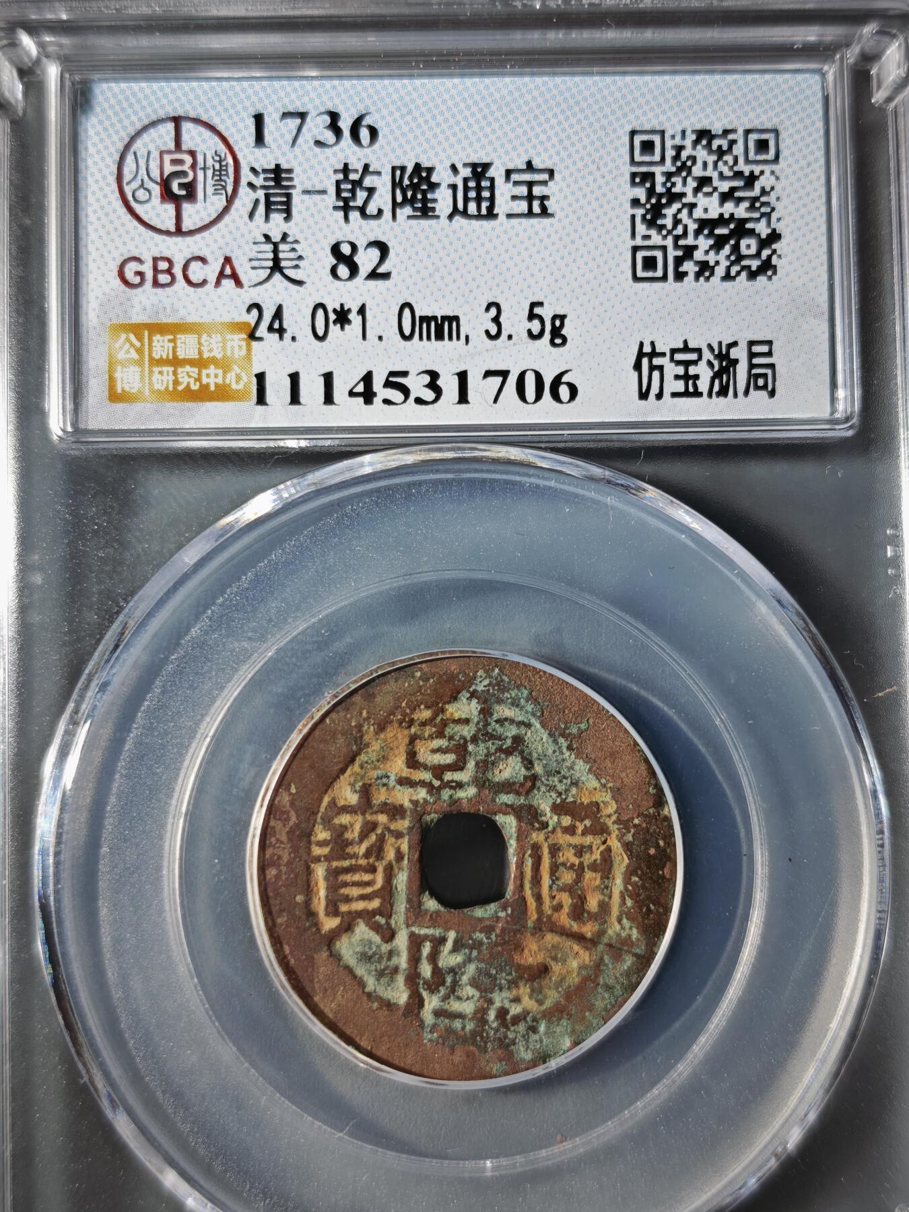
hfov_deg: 29.1
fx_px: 1751
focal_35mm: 50
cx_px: 454
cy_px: 606
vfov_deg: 38.2
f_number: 1.63
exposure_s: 1/264
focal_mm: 5.85
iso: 50
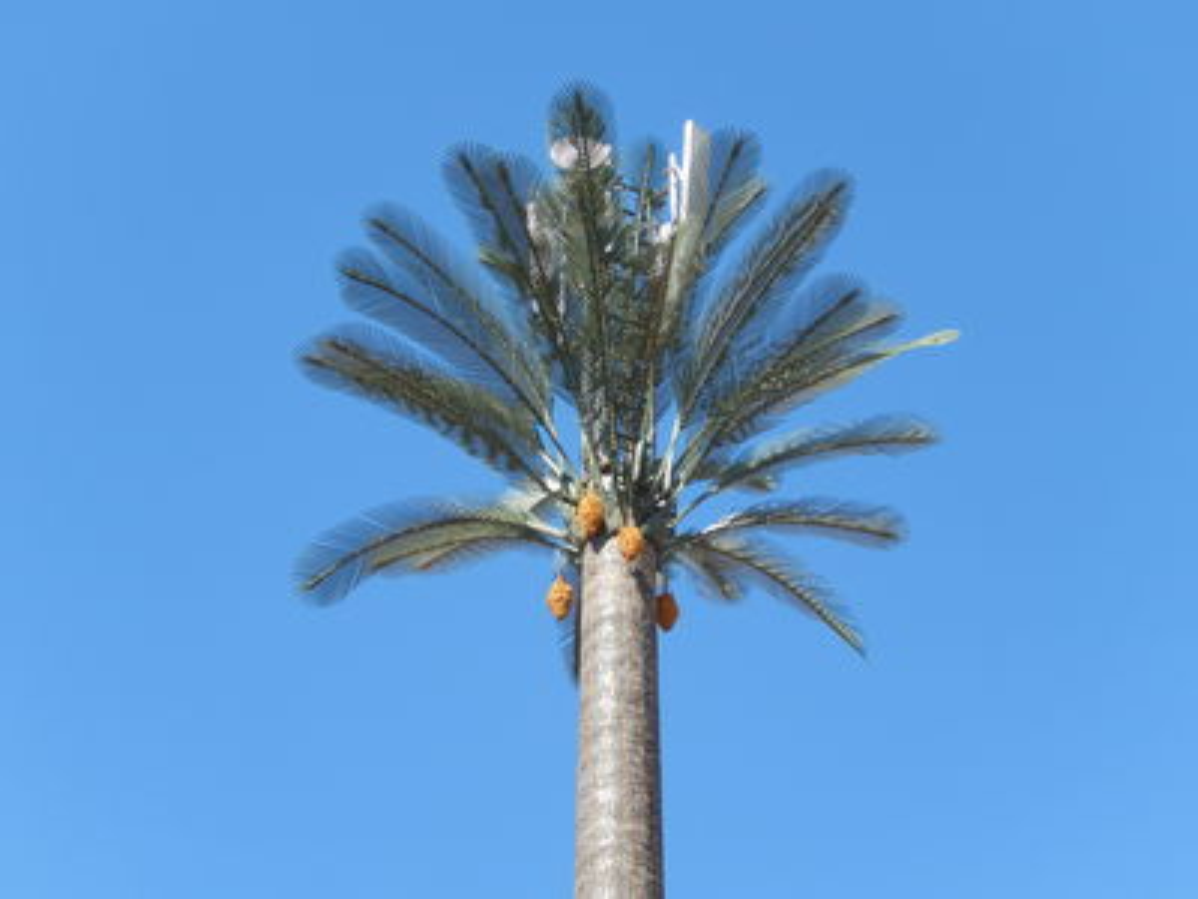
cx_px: 599
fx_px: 2942
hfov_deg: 23.0
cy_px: 450
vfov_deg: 17.4
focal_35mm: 85
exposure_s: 1/320
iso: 125
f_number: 5.1
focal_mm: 15.2
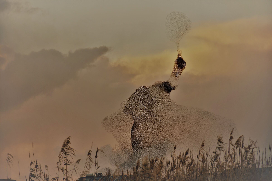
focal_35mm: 210
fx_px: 1587
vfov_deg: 6.5
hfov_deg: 9.8
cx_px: 136
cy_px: 90
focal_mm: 140
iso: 100
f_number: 5.6
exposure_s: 1/80
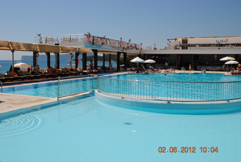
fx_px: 241
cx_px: 120
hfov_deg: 53.1
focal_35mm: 36
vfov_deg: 37.0
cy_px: 81
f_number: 9
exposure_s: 1/320
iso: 100
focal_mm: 24
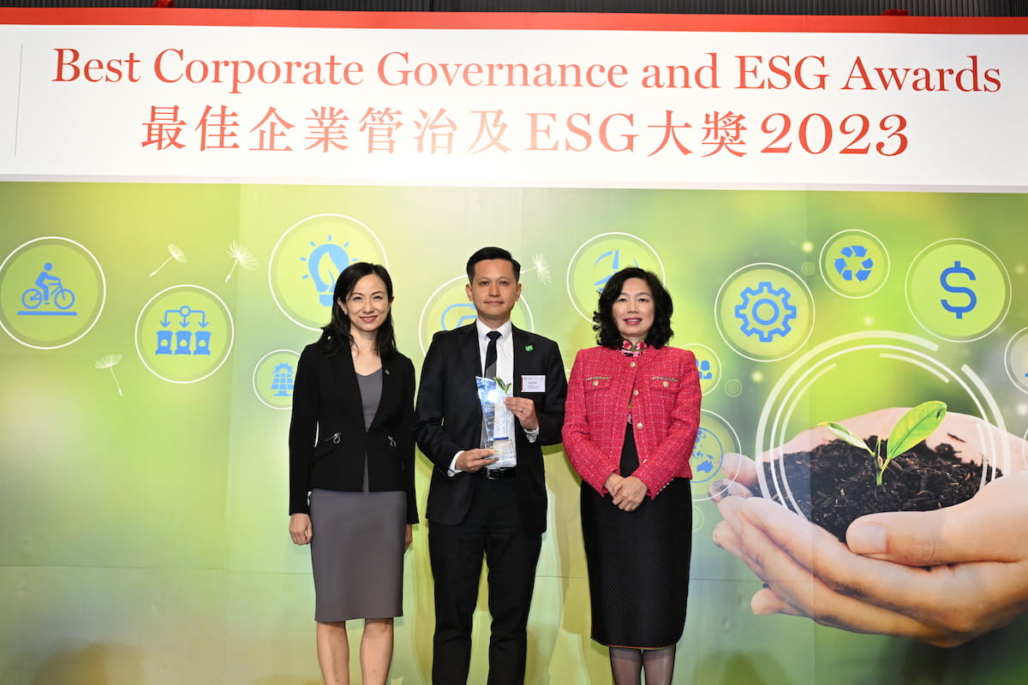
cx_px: 514
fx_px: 1199
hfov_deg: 46.4
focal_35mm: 42
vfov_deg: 31.9
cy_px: 342
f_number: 5.6
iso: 2000
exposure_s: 1/125
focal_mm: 42
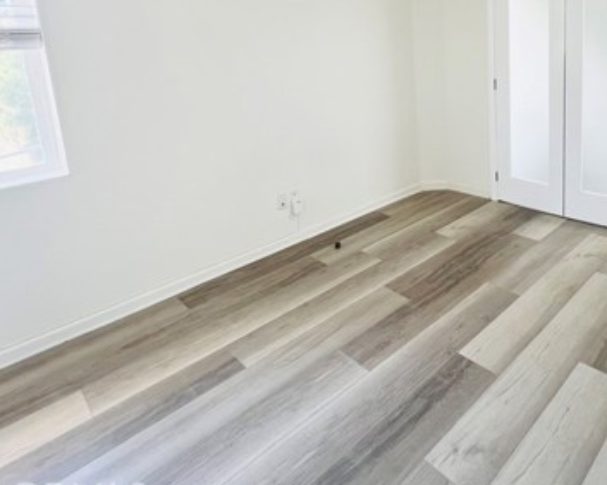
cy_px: 110
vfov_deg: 57.2
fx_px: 413
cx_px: 438
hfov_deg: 68.9
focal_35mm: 23
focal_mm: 1.57
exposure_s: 1/99
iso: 80
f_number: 1.8
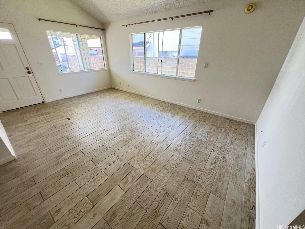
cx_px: 152
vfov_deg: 89.9
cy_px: 114
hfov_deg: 106.2
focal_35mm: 13
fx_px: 115
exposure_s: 1/99
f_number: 1.8
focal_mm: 1.57
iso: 160
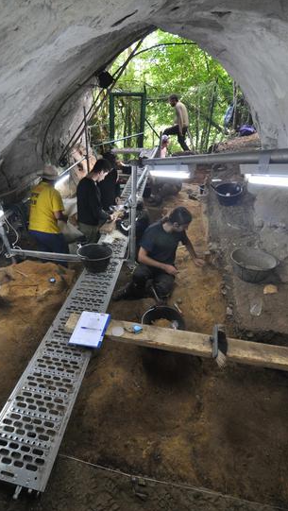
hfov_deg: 62.0
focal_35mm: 18
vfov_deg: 94.1
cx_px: 119
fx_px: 238
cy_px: 254
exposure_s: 1/30
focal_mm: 11
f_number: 5.6
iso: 1000
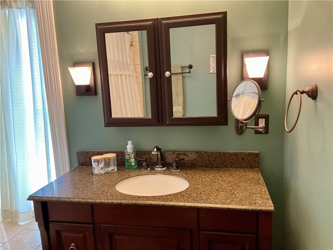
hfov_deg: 61.7
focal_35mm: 29
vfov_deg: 48.2
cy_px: 125
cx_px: 166
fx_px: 279
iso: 125
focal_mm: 3
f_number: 1.8
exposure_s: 1/60
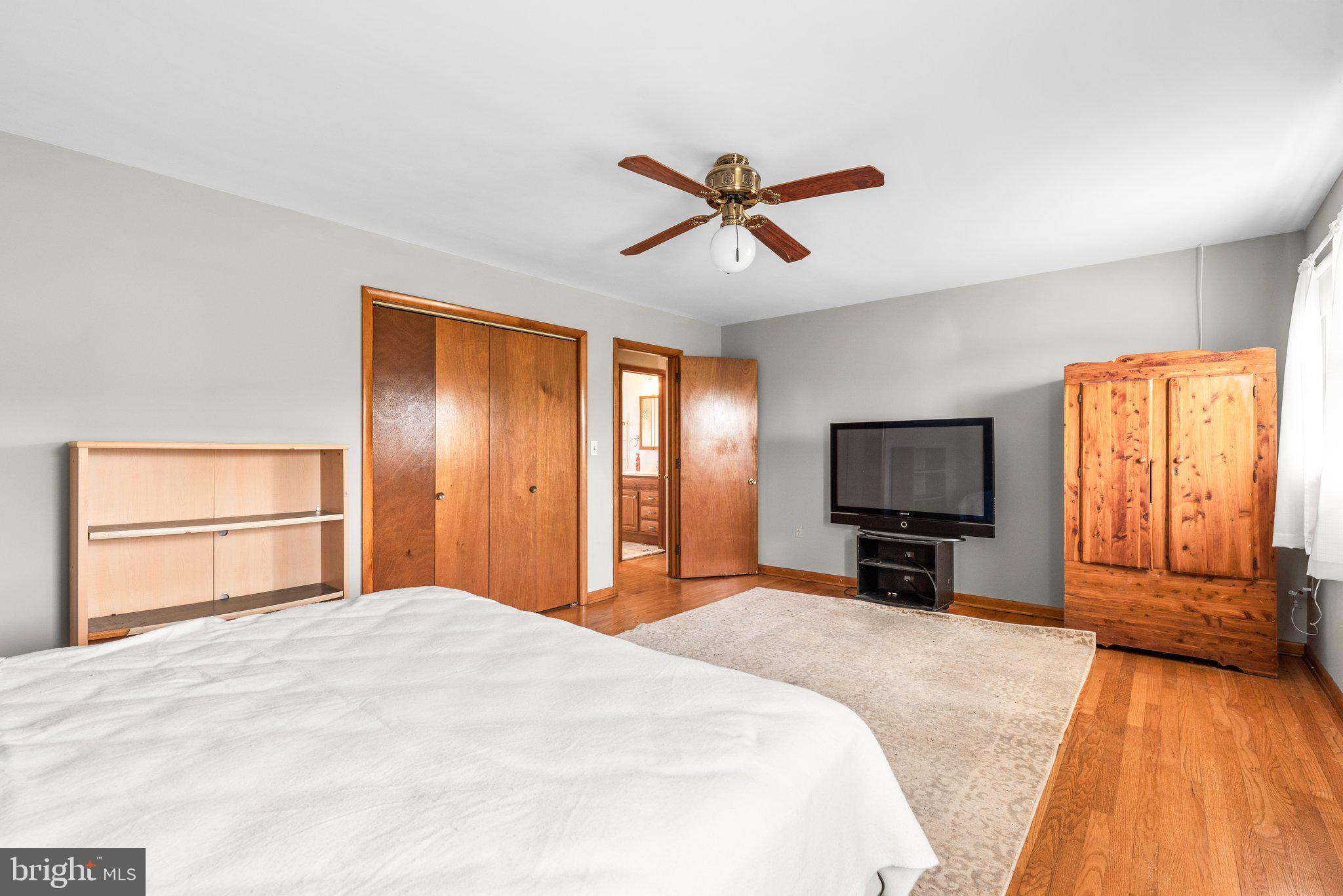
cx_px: 672
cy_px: 448
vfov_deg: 73.8
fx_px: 597
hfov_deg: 96.7
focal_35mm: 16
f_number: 8
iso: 200
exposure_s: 1/8
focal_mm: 16
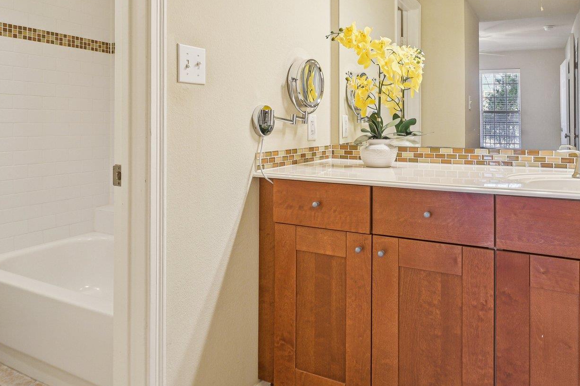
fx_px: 403
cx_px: 333
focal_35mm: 25
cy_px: 111
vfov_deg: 49.8
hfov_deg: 71.1
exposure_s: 1/6
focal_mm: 10
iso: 400
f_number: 8
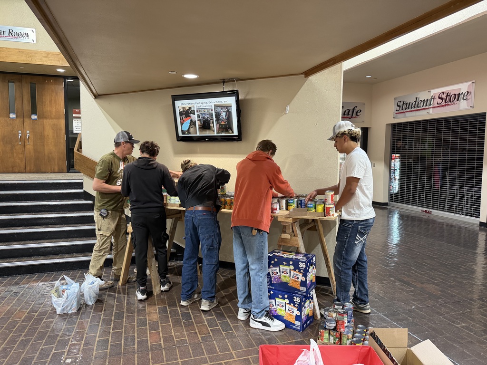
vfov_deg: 56.8
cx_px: 244
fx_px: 338
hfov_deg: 71.6
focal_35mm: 24
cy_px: 182
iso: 250
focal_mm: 6.76
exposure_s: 1/60
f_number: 1.78
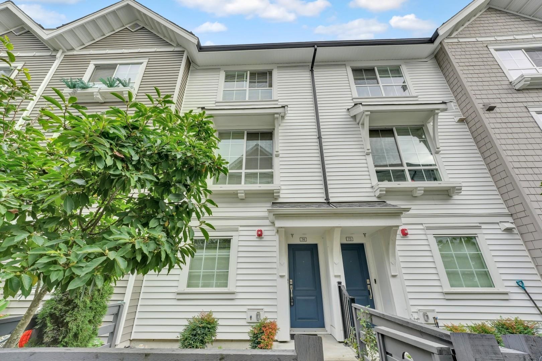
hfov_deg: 104.3
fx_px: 211
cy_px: 180
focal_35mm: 14
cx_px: 271
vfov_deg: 81.2
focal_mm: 14
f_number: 8
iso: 400
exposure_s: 1/250
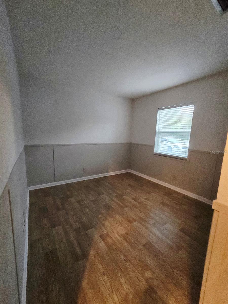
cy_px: 152
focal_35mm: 13
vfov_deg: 106.2
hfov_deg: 89.9
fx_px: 114
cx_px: 114
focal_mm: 2.2
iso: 1250
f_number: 2.2
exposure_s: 1/40
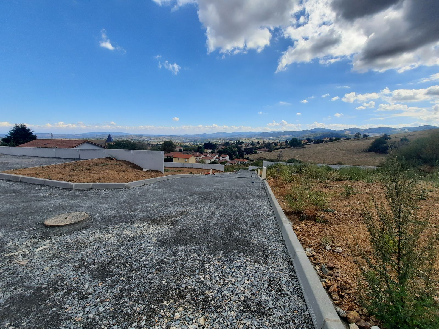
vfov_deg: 89.9
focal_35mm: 13
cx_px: 220
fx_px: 165
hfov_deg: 106.2
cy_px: 164
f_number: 2.2
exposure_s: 1/1499
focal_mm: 1.74
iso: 40
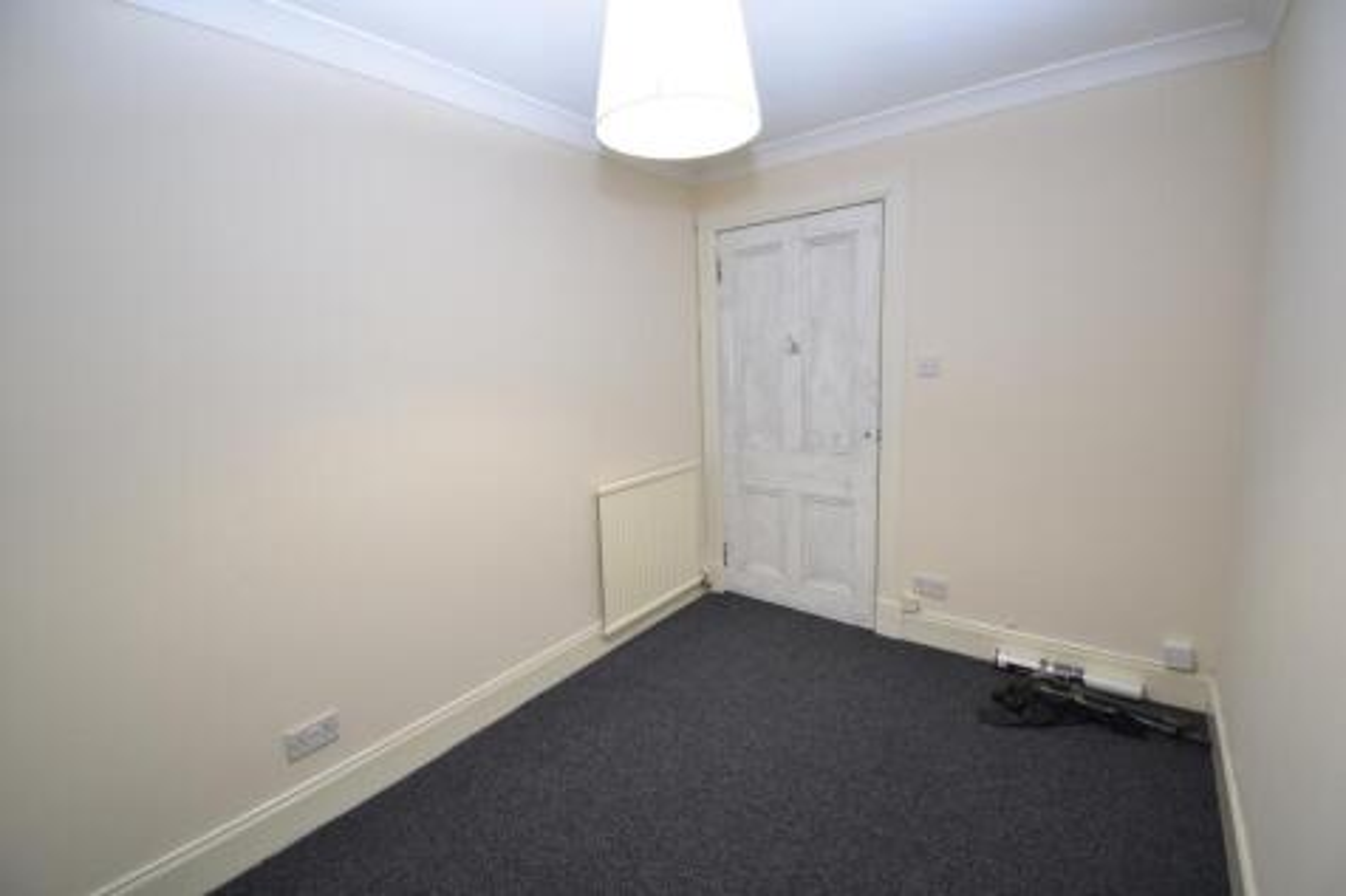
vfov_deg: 77.3
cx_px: 673
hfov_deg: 100.4
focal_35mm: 15
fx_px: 561
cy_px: 448
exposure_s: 1/5
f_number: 4.5
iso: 100
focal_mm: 10
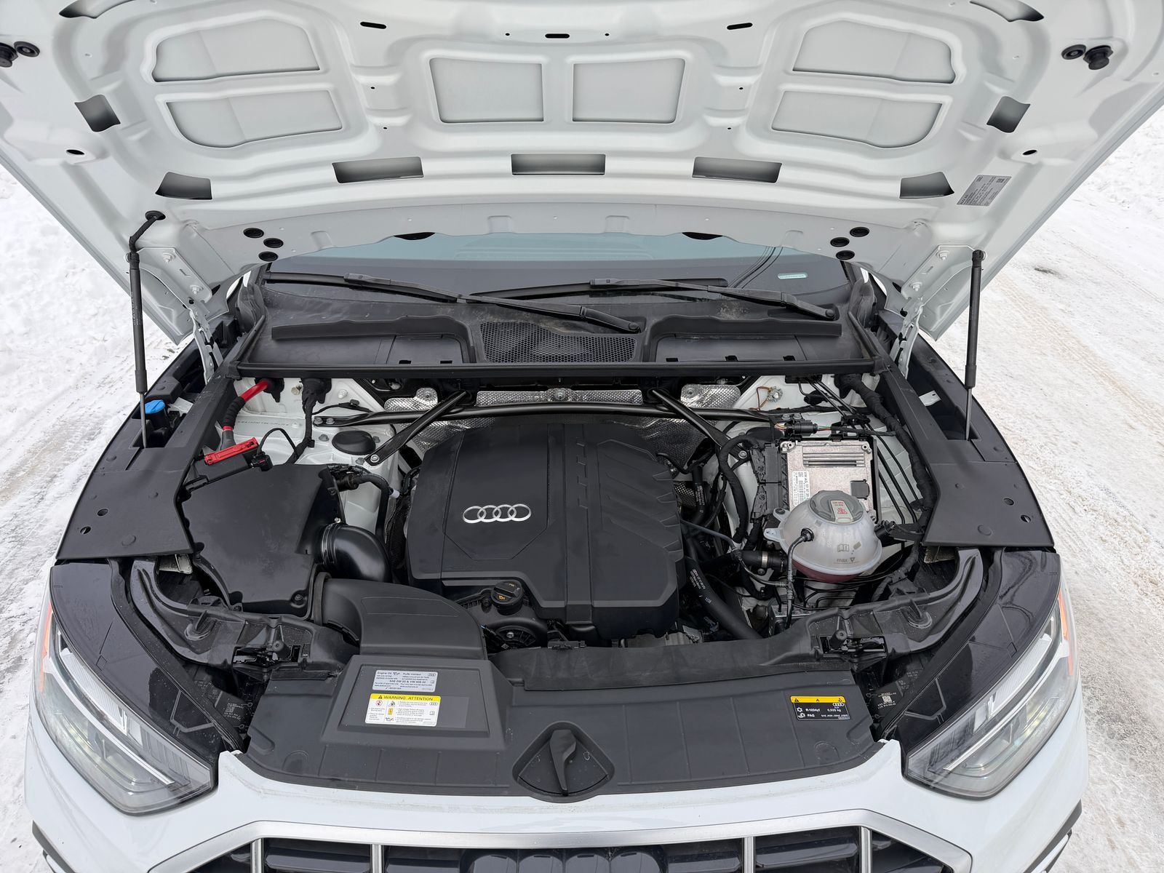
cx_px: 582
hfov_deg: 71.6
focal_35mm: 24
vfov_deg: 56.8
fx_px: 807
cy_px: 436
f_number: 1.78
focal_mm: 6.76
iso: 100
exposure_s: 1/878
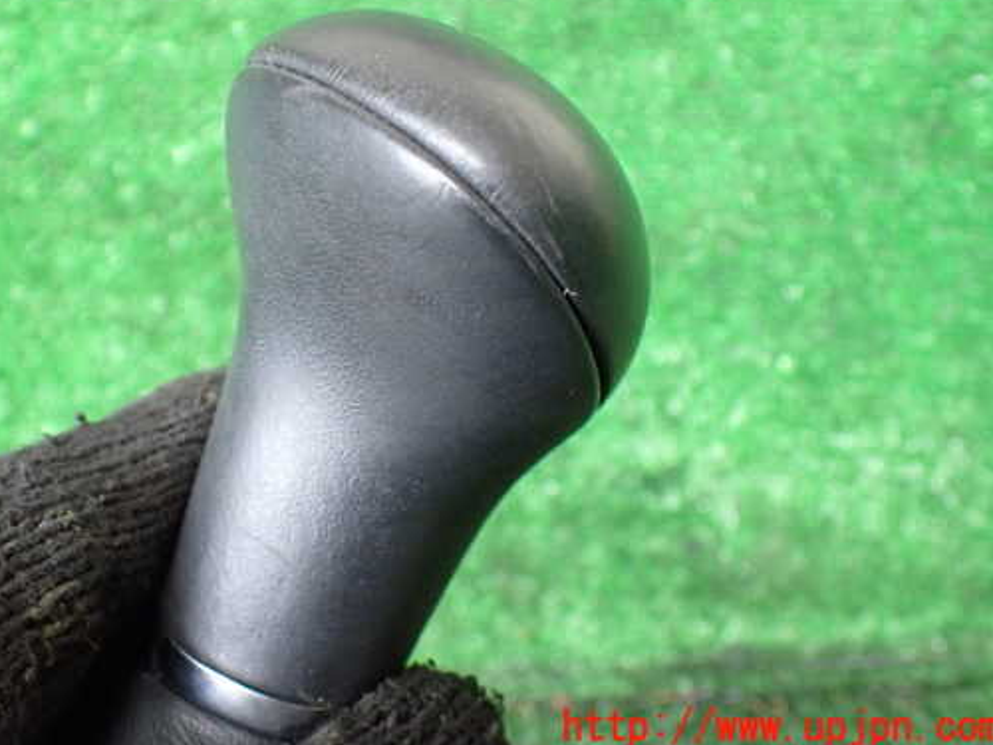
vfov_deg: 39.5
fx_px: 1033
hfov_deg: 51.1
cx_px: 415
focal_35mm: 36
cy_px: 306
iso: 500
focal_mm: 5.4
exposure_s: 1/125
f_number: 2.3
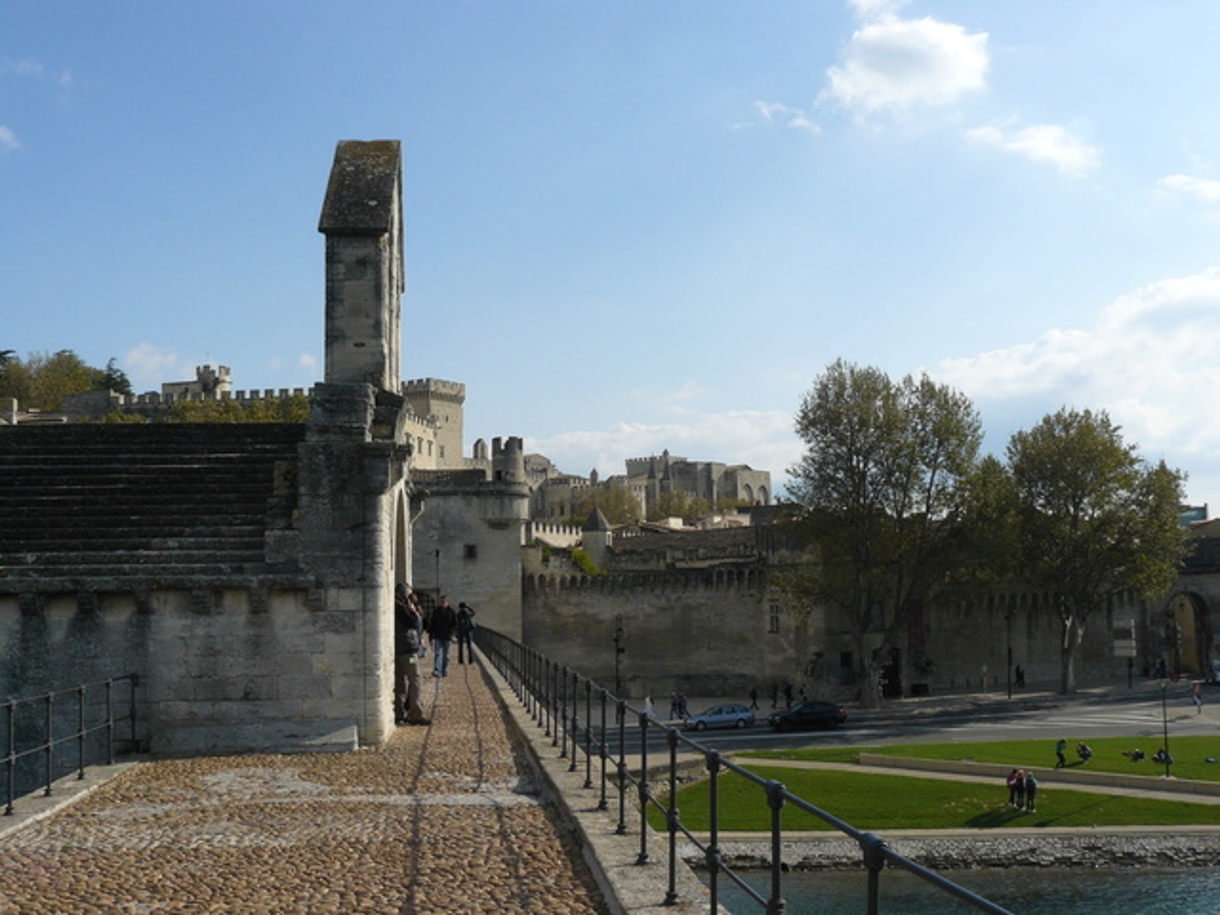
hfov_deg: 51.4
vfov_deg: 39.7
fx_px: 1269
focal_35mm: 36
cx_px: 610
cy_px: 458
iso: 100
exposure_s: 1/500
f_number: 6.3
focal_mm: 6
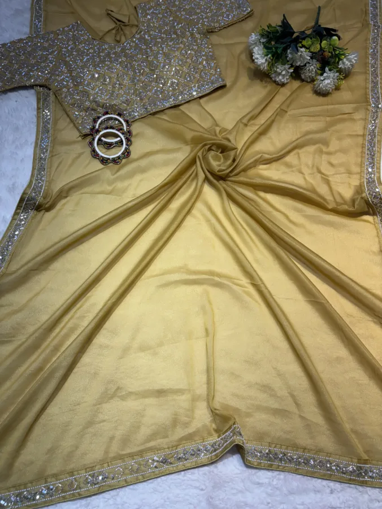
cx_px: 191
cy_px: 254
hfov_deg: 53.1
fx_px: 382
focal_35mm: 26
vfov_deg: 67.3
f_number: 1.6
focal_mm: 5.96
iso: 32
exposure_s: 1/163
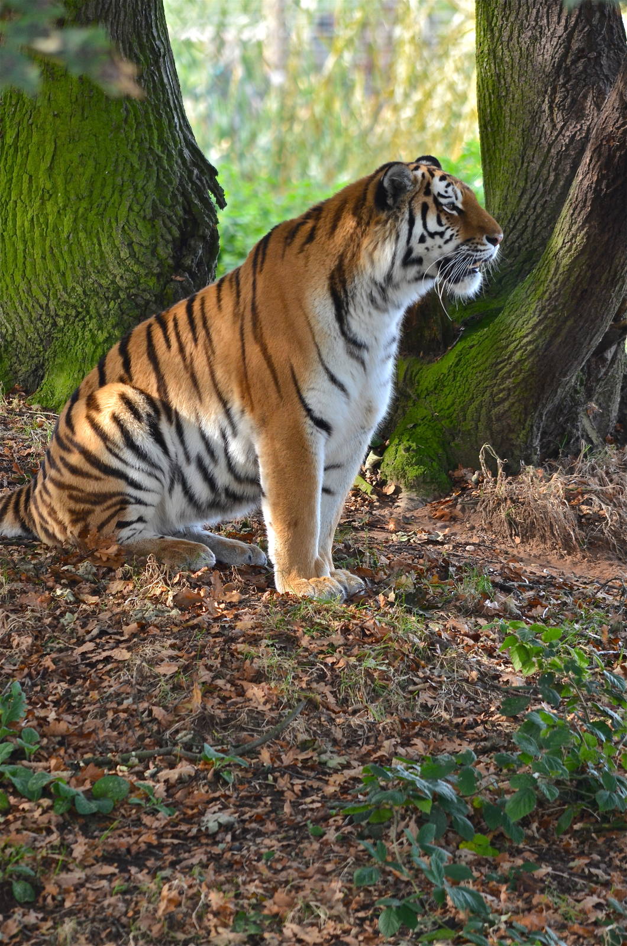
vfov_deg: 4.6
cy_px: 473
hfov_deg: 3.0
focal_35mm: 450
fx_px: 11807
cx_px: 314
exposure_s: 1/160
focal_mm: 300
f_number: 6
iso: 400
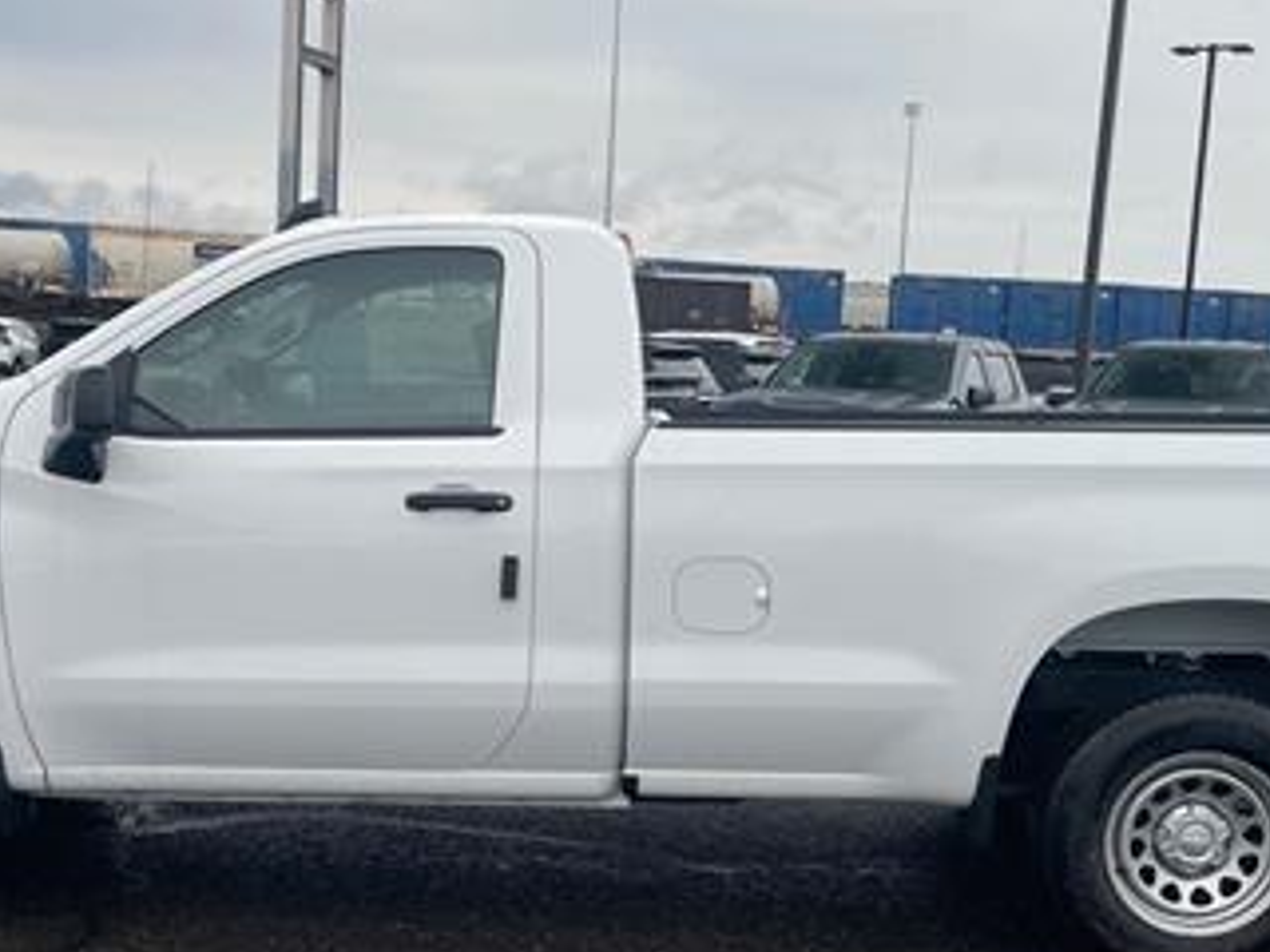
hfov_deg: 36.8
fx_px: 1908
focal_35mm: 52
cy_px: 615
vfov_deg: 27.9
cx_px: 619
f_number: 1.6
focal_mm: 4.2
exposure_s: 1/988
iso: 32
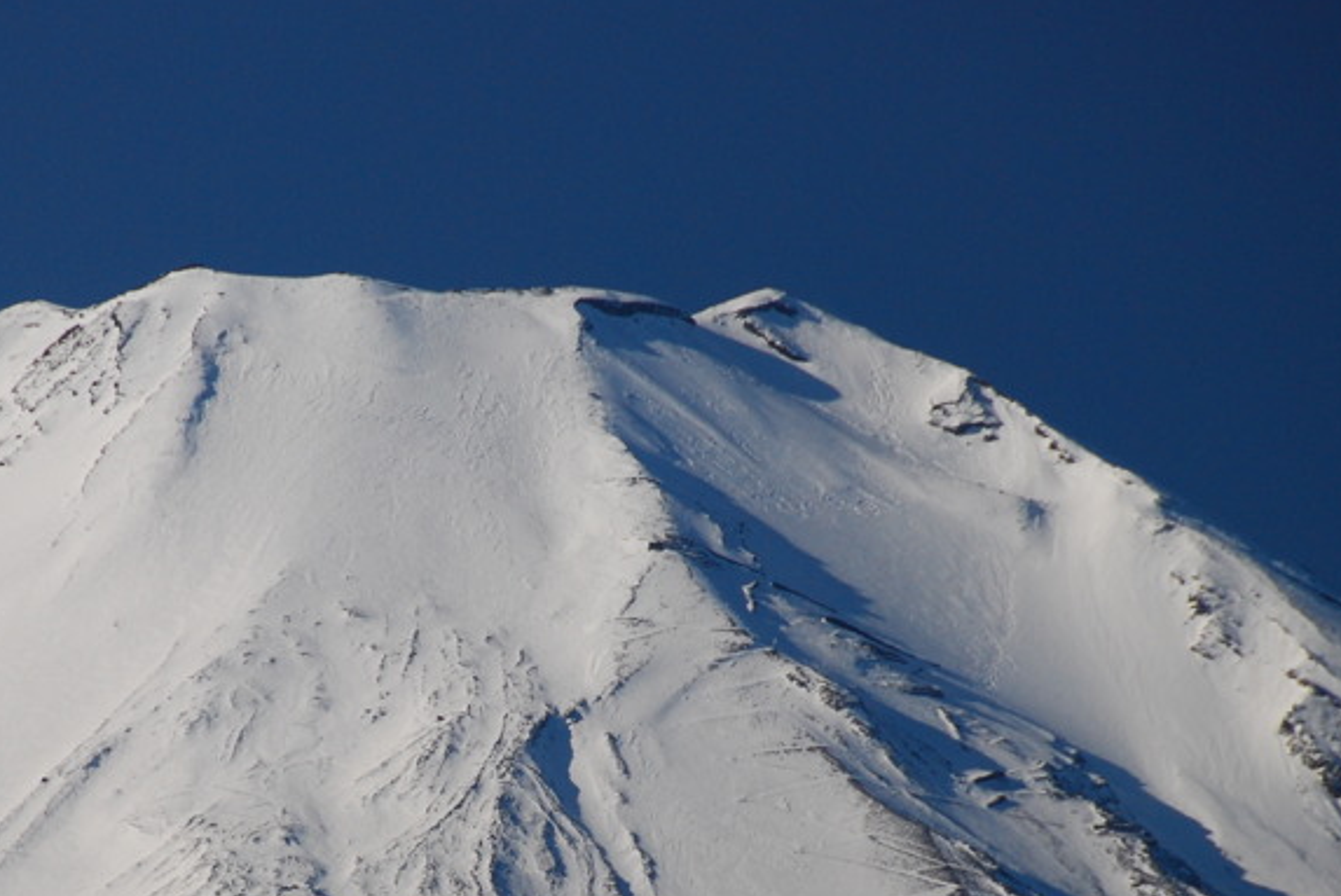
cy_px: 680
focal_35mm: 456
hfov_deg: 4.5
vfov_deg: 3.0
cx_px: 435
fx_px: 16998
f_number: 5.6
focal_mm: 170
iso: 320
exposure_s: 1/1000
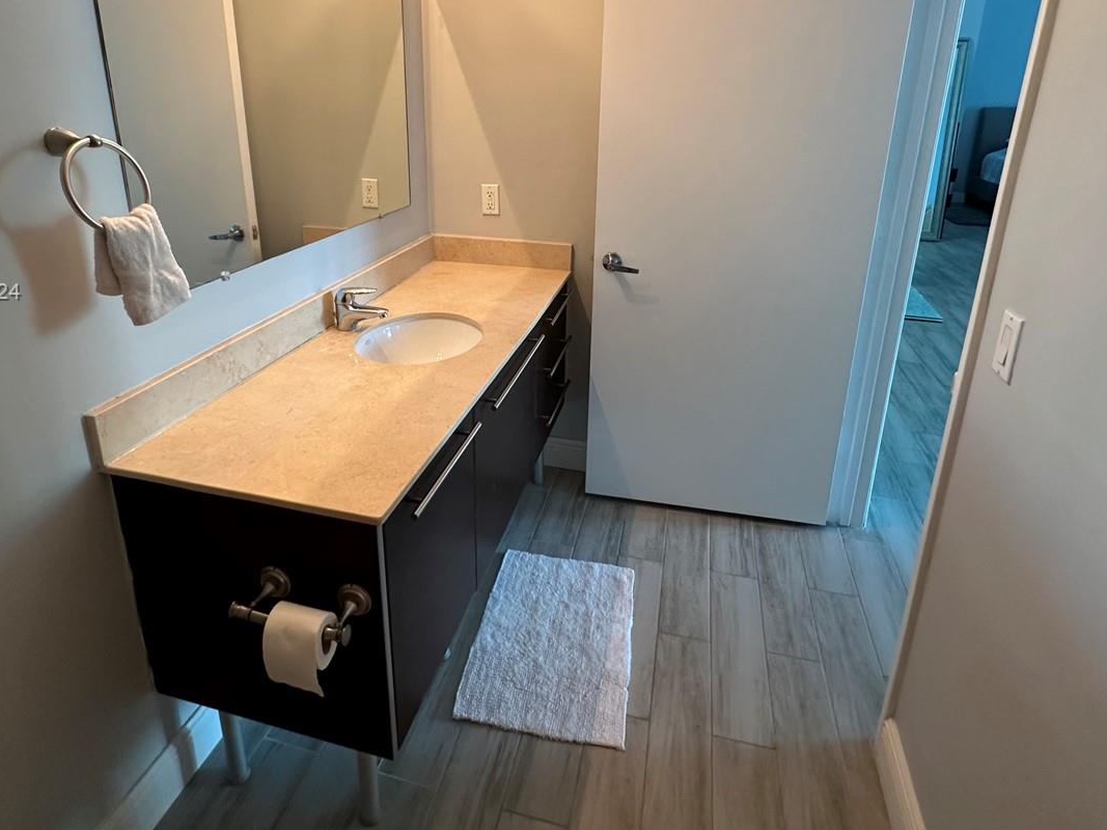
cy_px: 294
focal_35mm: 21
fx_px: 671
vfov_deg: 62.2
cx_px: 519
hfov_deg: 78.9
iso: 200
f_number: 2.2
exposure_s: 1/60
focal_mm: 2.22
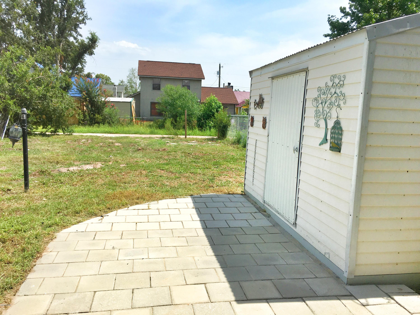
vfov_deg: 48.2
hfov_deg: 61.7
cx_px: 210
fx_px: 352
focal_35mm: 29
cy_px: 158
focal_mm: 4.15
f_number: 2.2
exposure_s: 1/2849
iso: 25
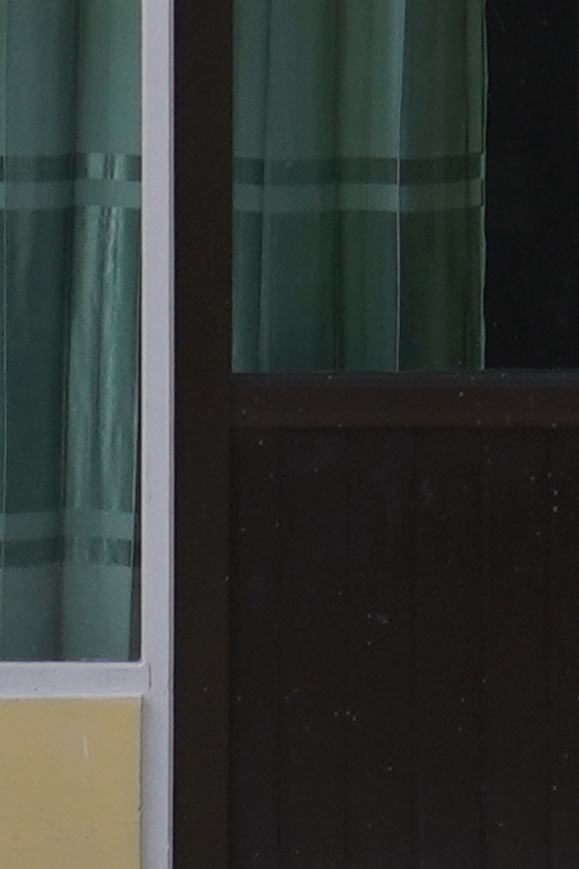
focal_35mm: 372
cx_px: 815
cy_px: -997
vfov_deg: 5.4
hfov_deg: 3.7
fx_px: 8964
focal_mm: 27
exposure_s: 1/250
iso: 100
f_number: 13
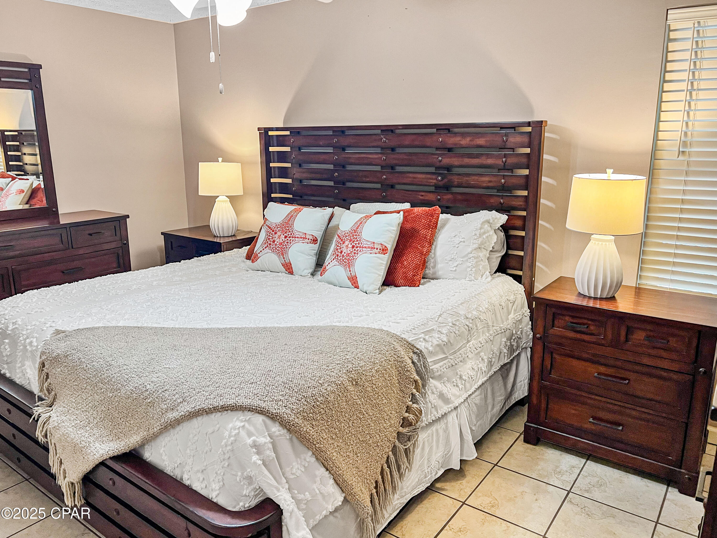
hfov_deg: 67.3
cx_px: 358
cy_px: 269
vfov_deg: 53.1
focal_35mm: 26
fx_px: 539
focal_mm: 5.7
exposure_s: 1/60
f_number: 1.5
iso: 100
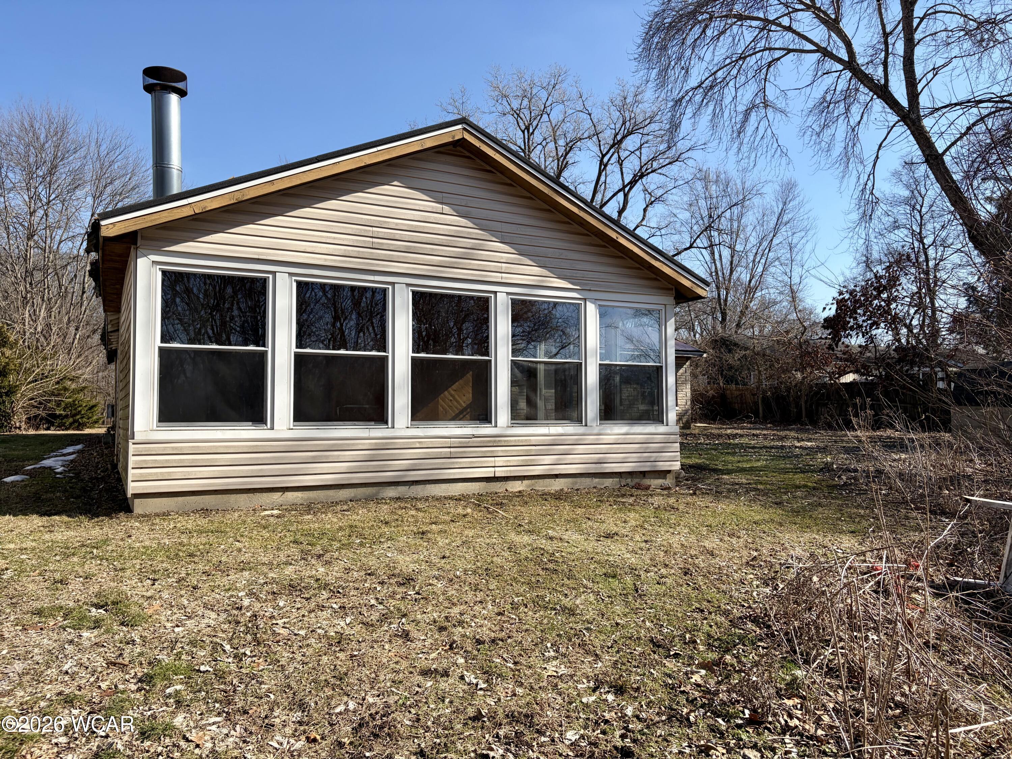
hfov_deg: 67.3
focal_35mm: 26
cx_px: 506
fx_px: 760
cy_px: 380
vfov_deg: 53.1
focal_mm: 5.96
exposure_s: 1/2747
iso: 50
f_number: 1.6
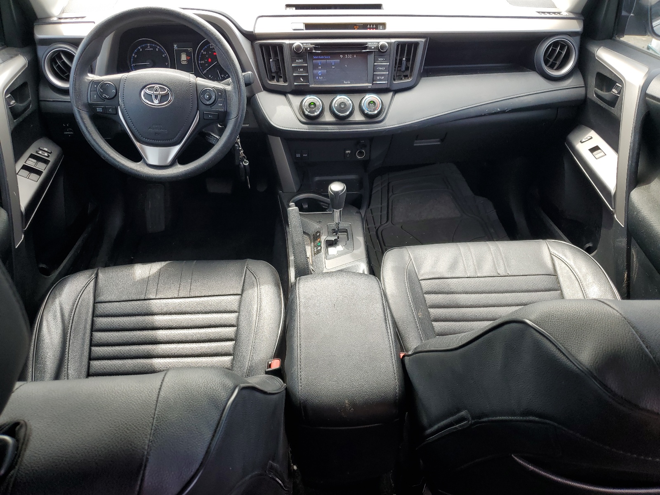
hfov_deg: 67.3
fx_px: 496
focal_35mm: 26
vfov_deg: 53.1
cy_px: 248
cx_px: 330
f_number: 1.5
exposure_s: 1/141
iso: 50
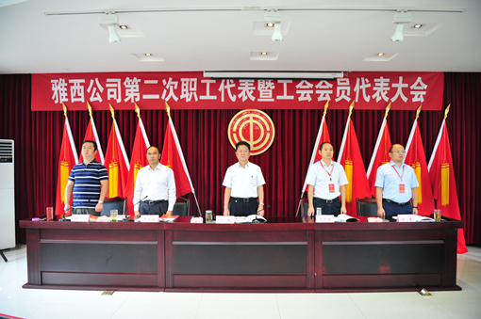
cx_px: 240
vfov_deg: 53.0
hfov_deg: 73.8
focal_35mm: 24
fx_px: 320
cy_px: 160
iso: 1600
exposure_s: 1/250
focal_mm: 24
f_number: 2.8
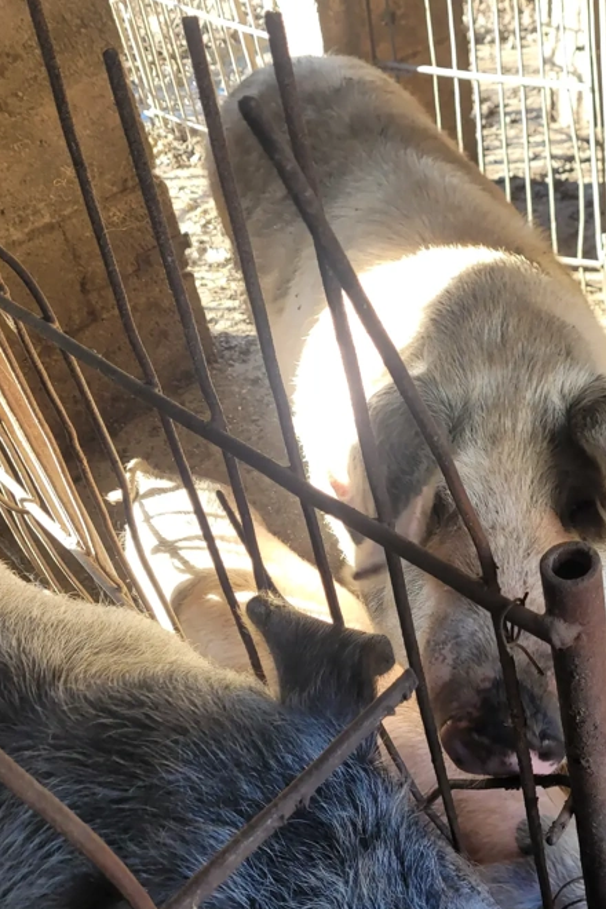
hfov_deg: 31.6
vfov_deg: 47.3
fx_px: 1035
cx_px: 501
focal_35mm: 41
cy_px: 404
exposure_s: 1/100
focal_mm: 5.4
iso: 50
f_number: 1.8
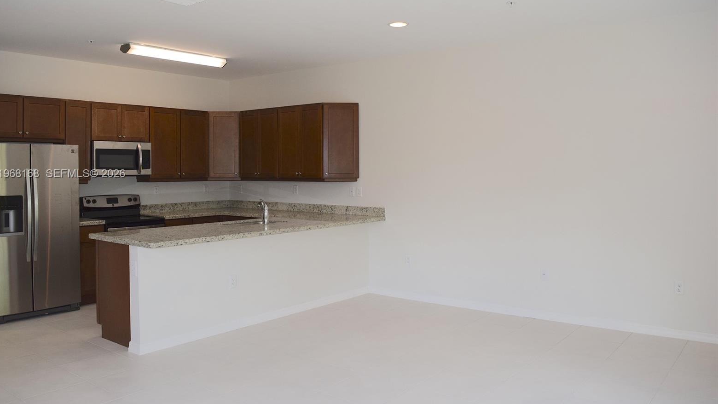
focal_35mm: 29
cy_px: 174
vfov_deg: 40.1
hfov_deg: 66.0
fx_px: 552
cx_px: 350
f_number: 5.6
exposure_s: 1/125
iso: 450
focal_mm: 18
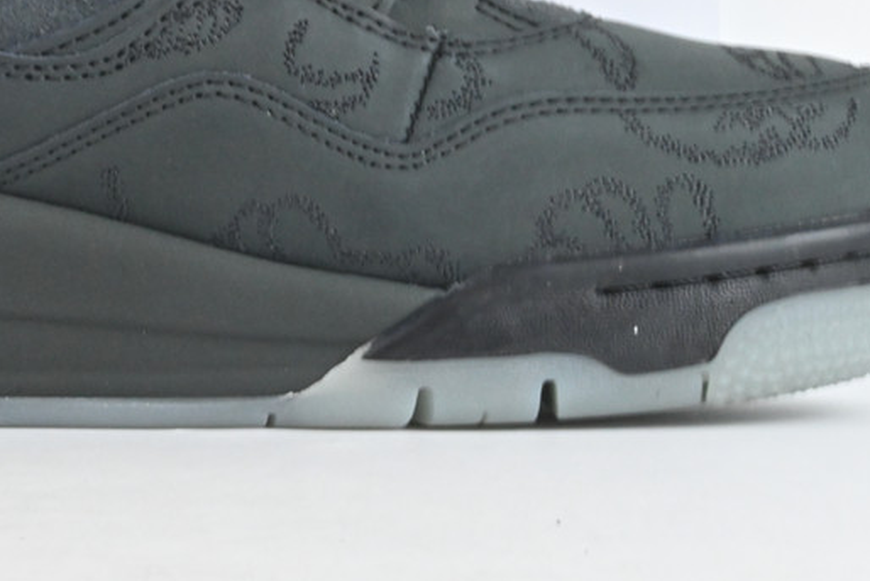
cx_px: 81
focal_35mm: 119
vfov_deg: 11.4
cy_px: 8
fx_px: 2876
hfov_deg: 17.0
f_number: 32
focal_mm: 34
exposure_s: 1/8
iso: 1600
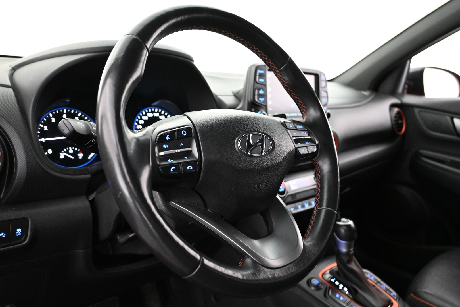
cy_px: 154
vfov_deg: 44.6
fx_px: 374
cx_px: 230
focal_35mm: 29
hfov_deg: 63.2
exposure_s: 1/15
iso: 1600
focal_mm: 19.5
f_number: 3.8
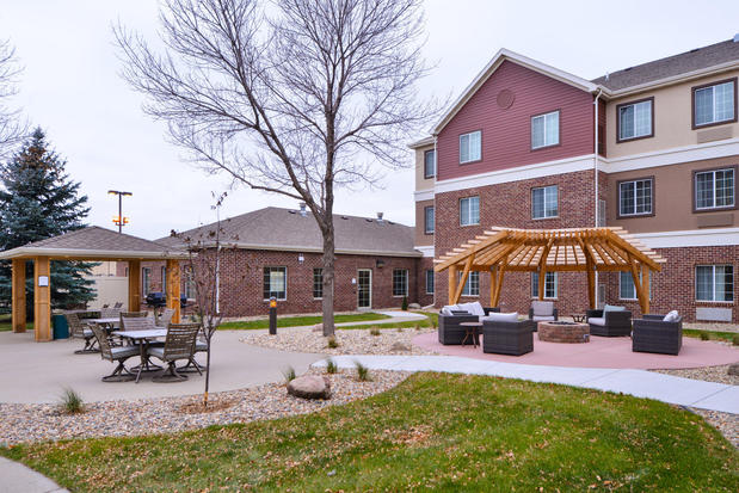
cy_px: 246
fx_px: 493
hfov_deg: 73.7
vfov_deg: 53.2
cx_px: 370
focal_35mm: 24
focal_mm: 24
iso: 200
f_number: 8
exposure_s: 1/100
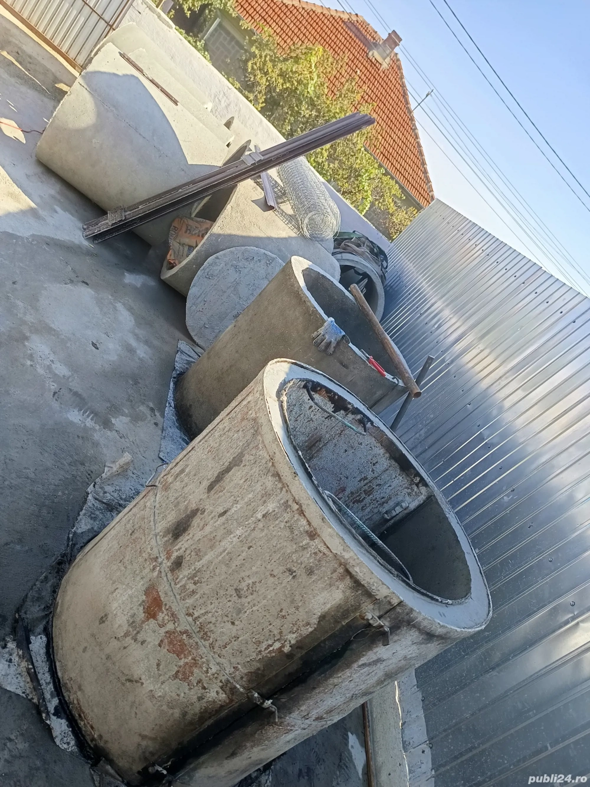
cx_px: 295
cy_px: 394
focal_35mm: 24
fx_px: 546
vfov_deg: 71.6
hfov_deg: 56.8
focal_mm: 5.31
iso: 50
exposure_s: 1/103
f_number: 1.7
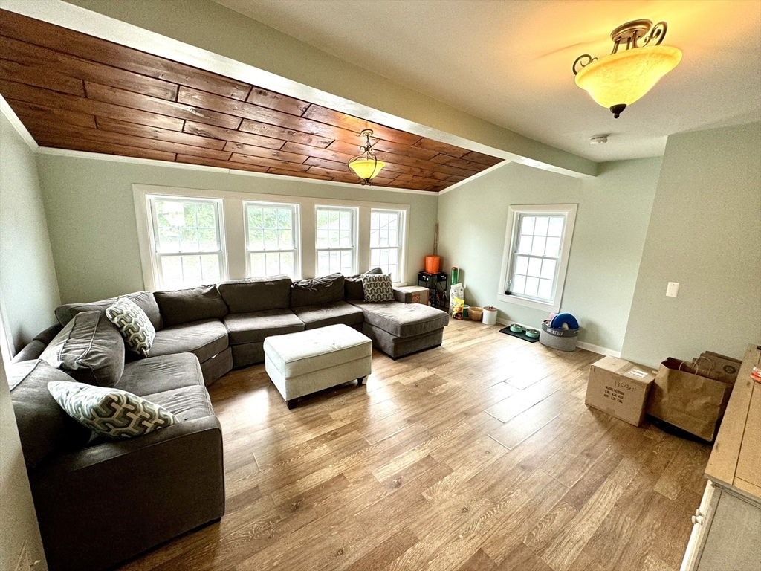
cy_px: 286
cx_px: 380
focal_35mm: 14
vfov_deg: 85.7
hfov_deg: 102.1
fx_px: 308
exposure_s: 1/120
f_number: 2.2
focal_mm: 2.22
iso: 125
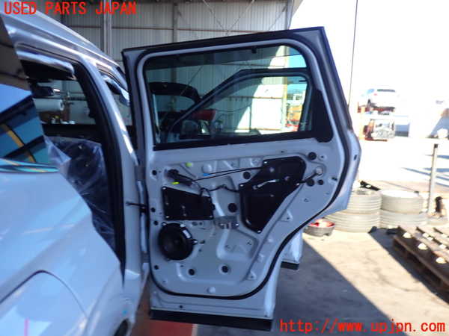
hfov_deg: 60.0
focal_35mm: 30
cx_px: 224
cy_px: 168
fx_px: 389
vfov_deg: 46.8
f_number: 6.3
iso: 100
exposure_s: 1/30
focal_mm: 5.4
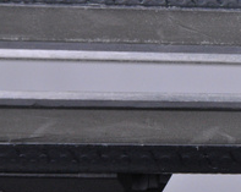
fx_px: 2408
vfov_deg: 4.6
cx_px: 272
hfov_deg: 5.7
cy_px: 76
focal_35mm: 338
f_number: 9.5
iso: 3200
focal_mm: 105
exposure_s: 1/125
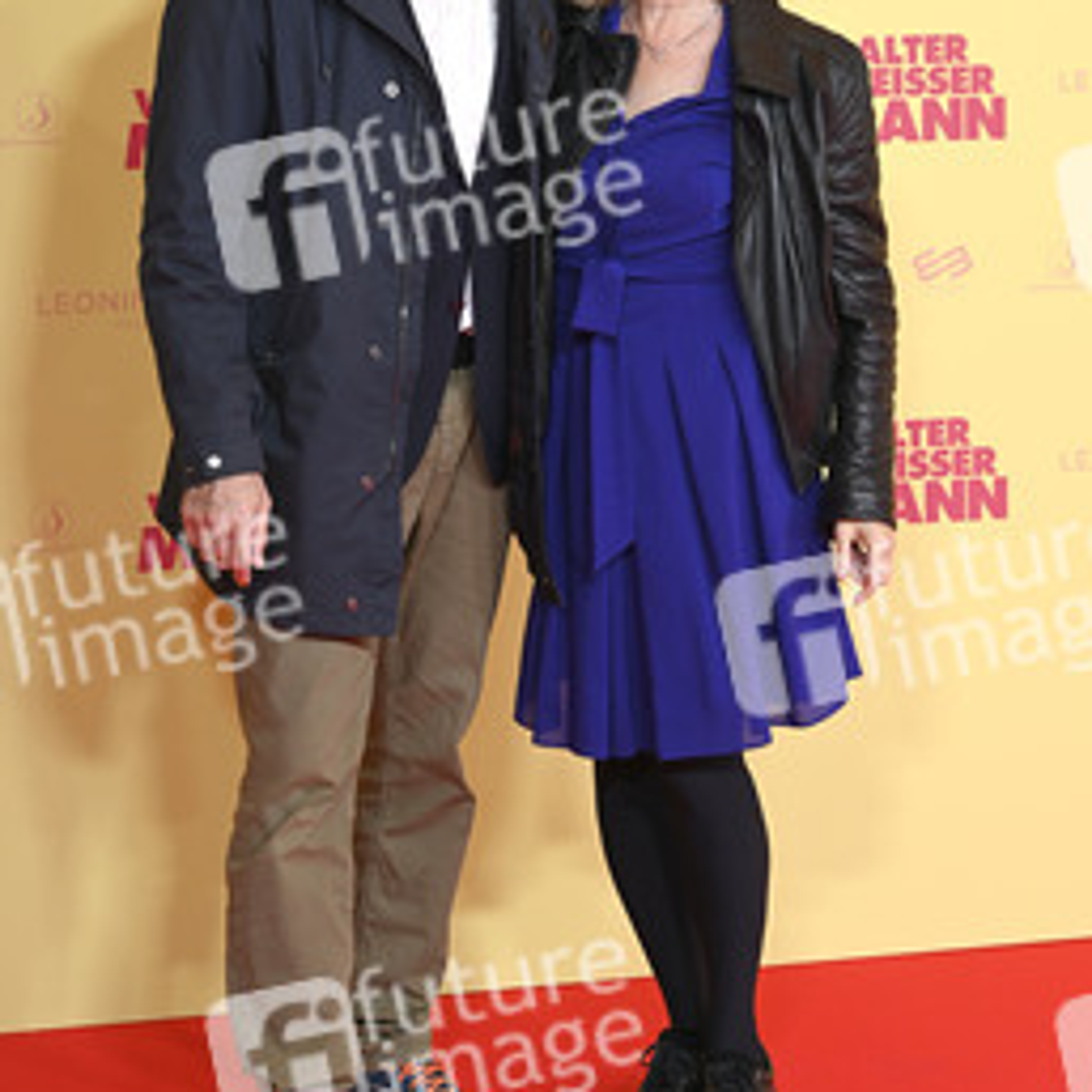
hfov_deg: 19.3
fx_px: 3212
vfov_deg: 19.3
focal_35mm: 90
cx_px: 548
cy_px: 404
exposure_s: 1/160
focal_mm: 68
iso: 400
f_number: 5.6
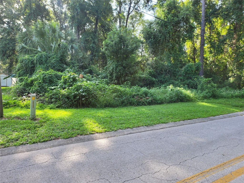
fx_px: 183
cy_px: 92
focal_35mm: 26
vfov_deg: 53.1
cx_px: 122
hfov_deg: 67.3
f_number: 1.8
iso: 40
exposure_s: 1/202
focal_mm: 5
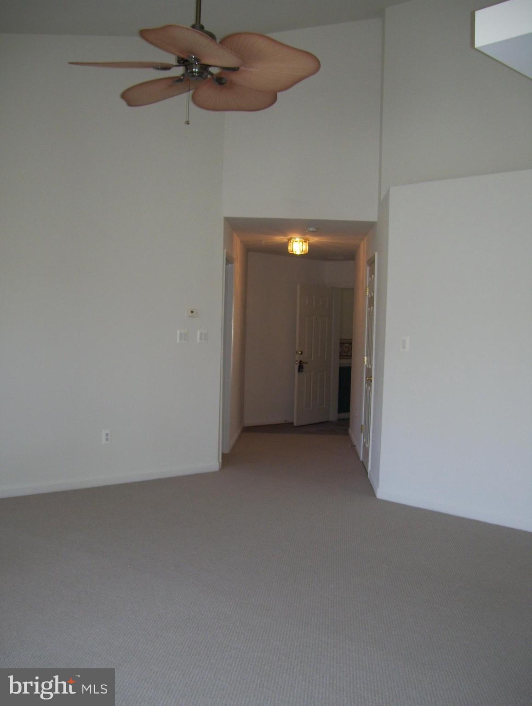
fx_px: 736
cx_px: 266
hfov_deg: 39.8
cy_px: 353
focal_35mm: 36
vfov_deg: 51.3
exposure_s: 1/60
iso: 80
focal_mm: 6
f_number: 2.7
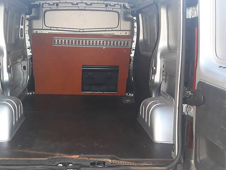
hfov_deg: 44.2
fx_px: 274
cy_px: 88
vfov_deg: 34.4
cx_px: 79
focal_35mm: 42
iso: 50
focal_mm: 3.7
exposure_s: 1/100
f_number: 1.7
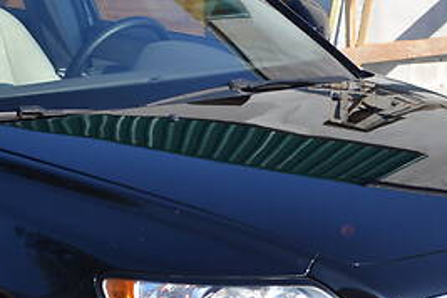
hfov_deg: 11.3
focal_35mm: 180
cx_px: 40
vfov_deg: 7.6
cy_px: 152
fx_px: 2235
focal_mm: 40
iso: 100
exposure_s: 1/160
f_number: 6.3
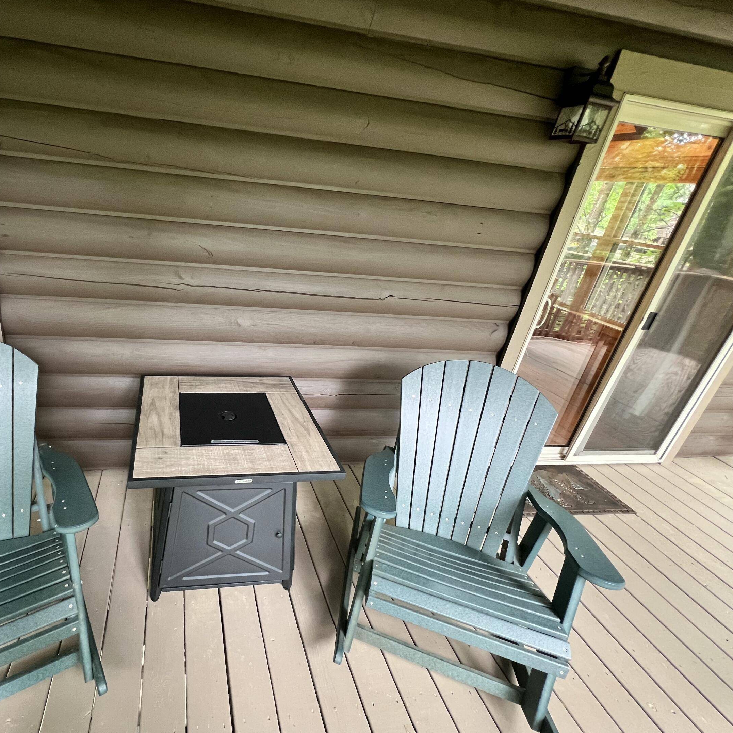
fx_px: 383
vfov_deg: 87.4
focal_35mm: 16
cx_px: 251
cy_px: 364
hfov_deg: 84.7
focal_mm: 1.57
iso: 320
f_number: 1.8
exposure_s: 1/60
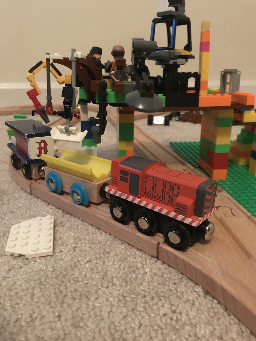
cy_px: 170
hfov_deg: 49.7
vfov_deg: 63.4
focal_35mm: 28
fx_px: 276
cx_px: 128
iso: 160
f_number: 1.8
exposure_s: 1/4
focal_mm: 3.99
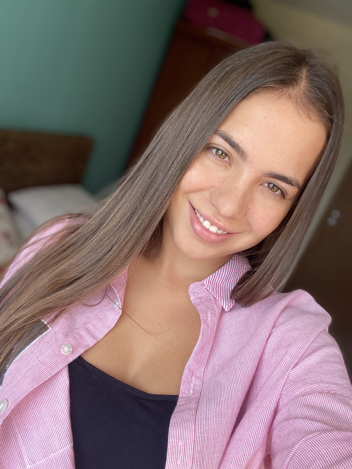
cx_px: 176
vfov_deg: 60.0
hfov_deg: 46.8
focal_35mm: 30
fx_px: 407
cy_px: 234
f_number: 2.2
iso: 25
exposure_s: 1/122
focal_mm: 2.71
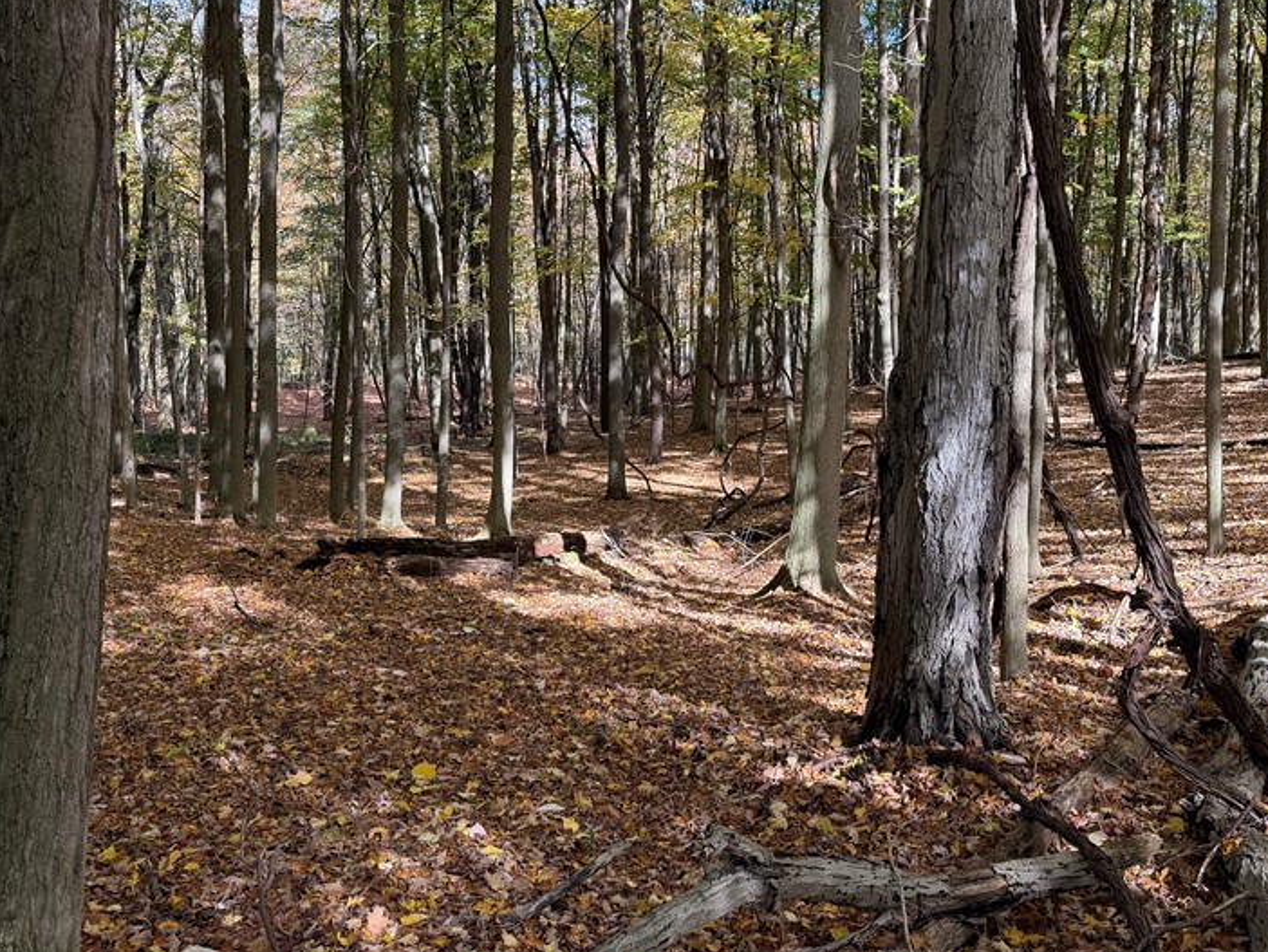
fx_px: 1283
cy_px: 369
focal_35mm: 35
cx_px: 688
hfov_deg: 52.5
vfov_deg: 40.5
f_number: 1.78
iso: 100
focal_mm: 6.76
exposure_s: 1/339
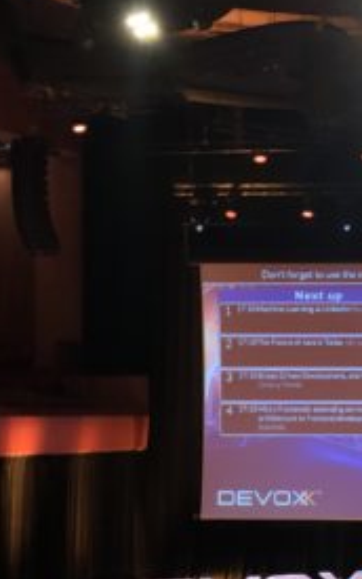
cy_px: 413
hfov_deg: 15.1
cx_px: 448
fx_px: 1309
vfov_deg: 24.7
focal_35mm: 83
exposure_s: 1/33
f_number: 1.8
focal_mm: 3.99
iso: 500
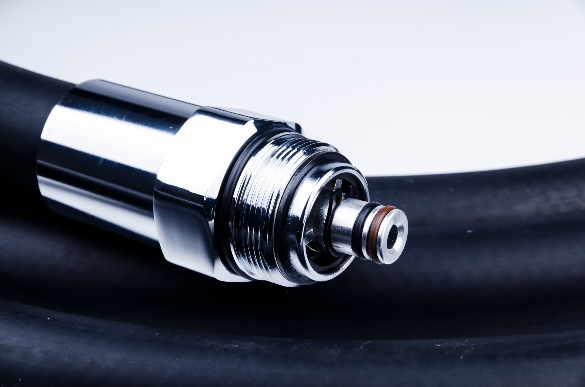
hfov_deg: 13.1
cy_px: 194
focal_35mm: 158
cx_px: 292
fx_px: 2554
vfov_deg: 8.7
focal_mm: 105
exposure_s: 1/160
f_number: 13
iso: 100
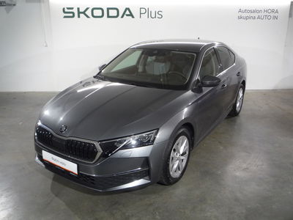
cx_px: 146
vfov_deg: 46.8
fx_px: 254
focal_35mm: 30
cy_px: 110
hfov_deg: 60.0
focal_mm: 5.2
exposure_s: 1/30
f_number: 3.3
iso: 200
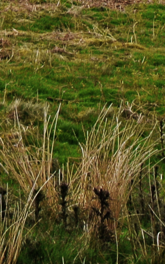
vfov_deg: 4.5
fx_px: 3295
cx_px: -169
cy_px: -205
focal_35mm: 458
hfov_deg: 2.9
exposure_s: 1/250
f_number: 5.6
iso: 100
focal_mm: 30
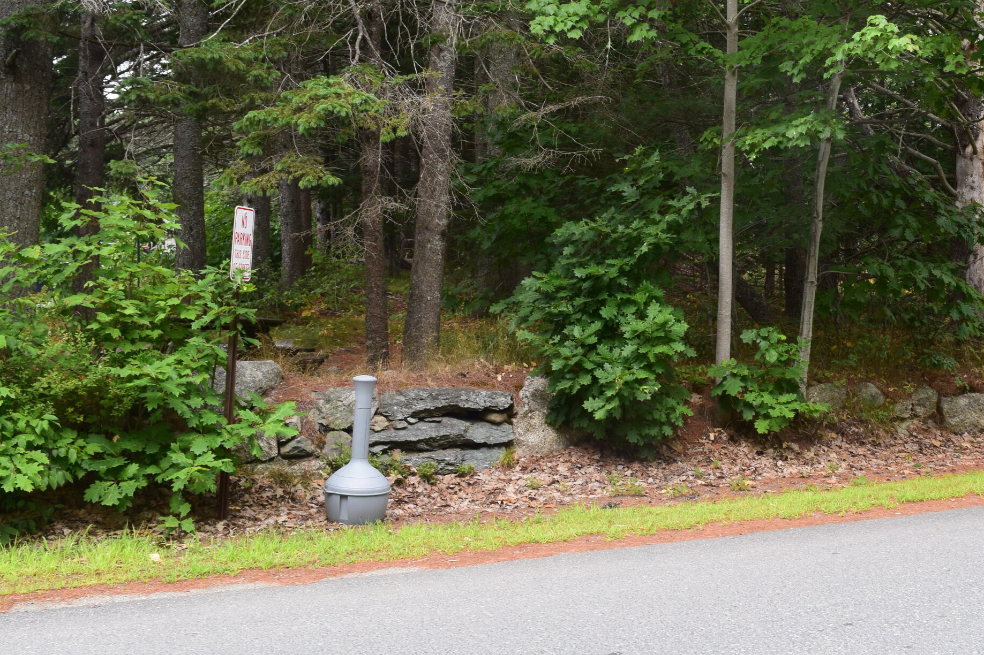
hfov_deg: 39.1
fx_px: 1339
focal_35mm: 49
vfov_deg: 27.4
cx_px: 762
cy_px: 223
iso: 400
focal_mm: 20
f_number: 9
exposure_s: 1/160
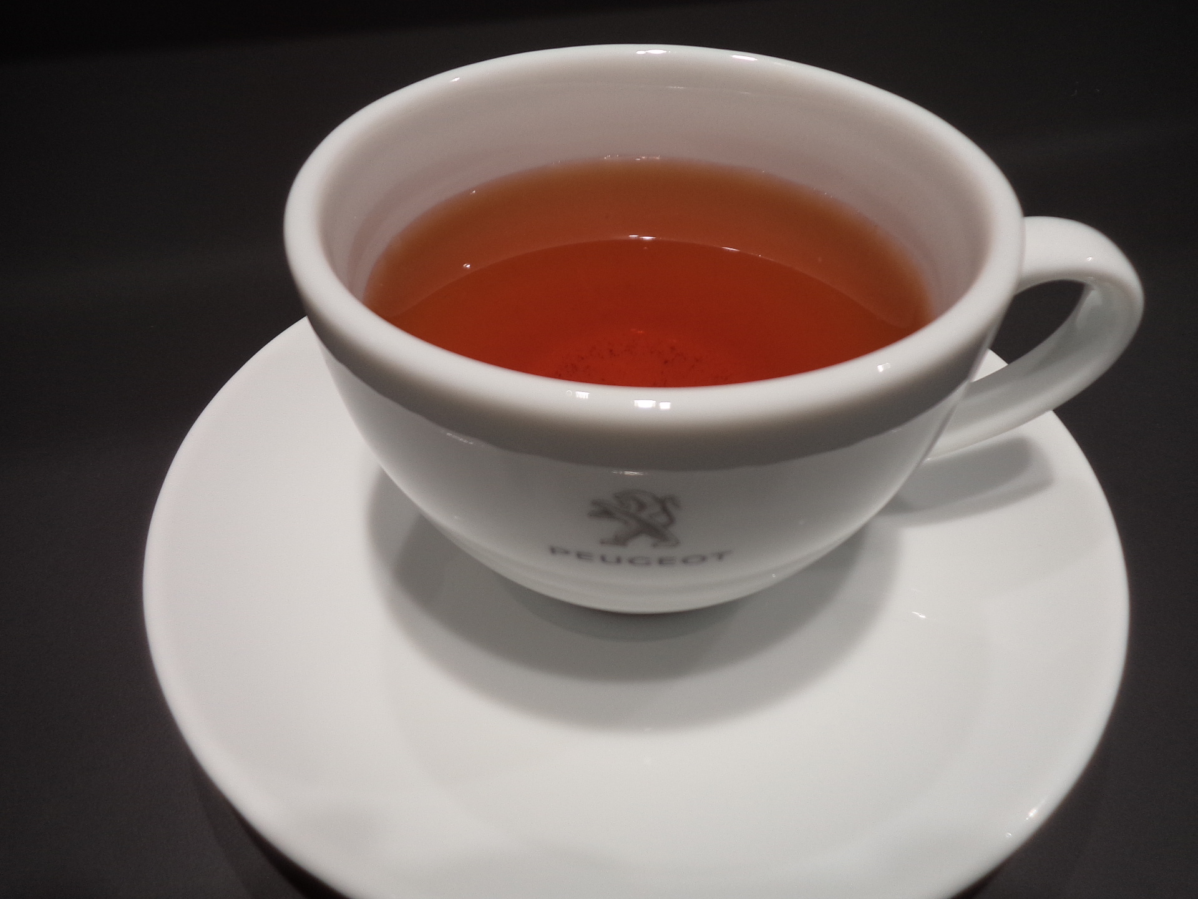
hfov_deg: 67.3
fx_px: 900
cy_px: 450
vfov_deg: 53.1
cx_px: 599
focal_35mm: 26
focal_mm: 4.6
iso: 80
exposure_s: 1/80
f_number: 3.3
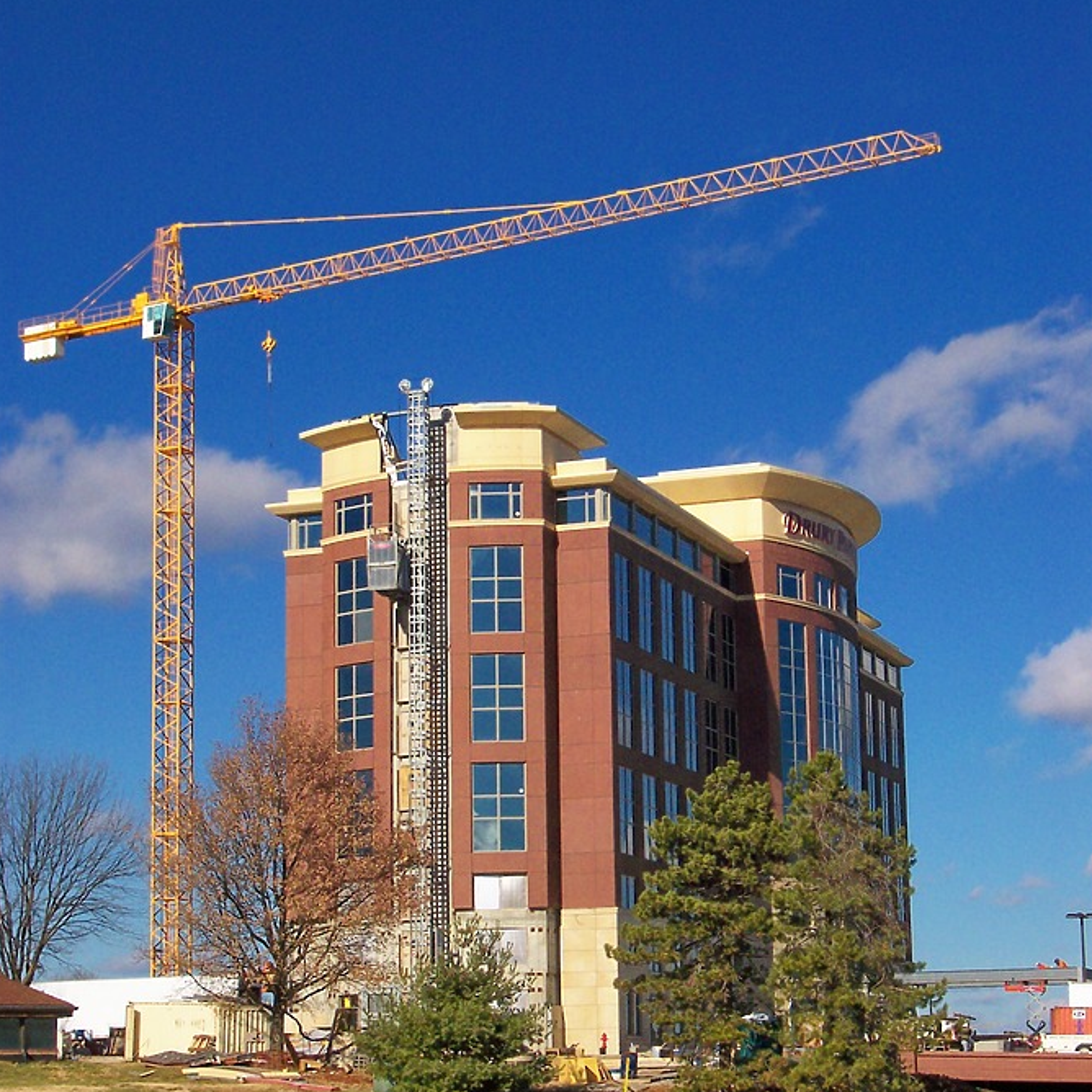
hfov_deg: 23.1
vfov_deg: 23.0
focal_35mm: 75
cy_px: 620
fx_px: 2677
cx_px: 543
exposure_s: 1/1000
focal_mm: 13.3
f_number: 5.6
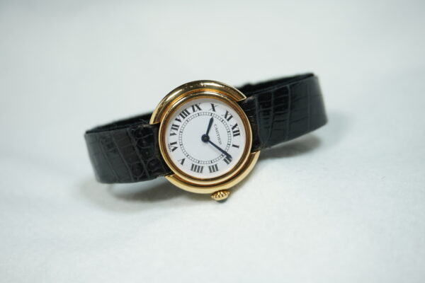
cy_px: 142
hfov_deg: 37.9
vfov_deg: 25.8
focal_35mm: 52
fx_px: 620
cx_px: 212
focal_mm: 35
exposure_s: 1/60
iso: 160
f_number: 5
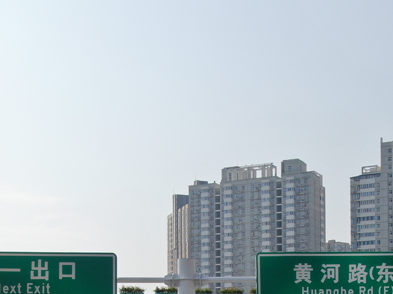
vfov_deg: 16.7
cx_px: 238
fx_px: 954
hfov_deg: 23.2
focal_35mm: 84
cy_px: 372
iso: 100
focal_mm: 5
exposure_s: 1/2000
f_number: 3
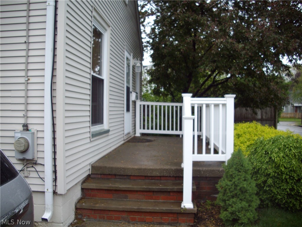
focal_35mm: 37
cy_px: 114
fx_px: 323
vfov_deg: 38.7
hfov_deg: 50.1
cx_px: 151
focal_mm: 6.2
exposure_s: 1/250
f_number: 2.8
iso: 90
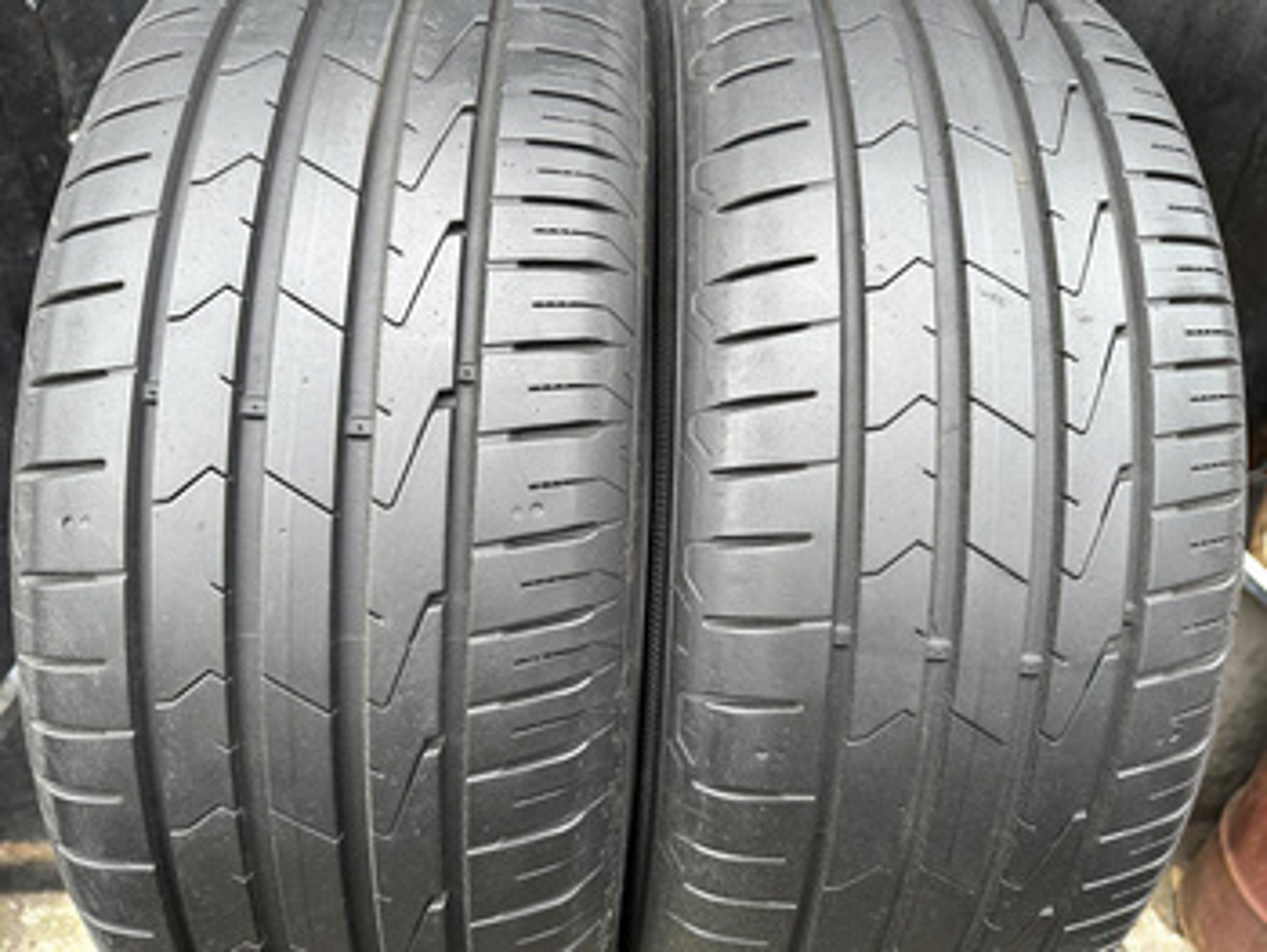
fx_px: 879
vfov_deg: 56.9
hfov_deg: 71.6
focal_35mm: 24
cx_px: 634
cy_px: 476
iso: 80
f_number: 1.78
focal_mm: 6.86
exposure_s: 1/121
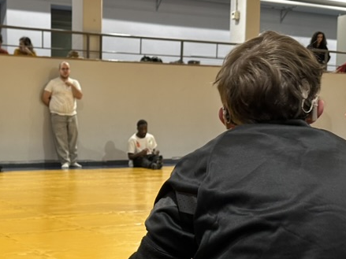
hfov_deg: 33.2
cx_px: 58
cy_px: 194
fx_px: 560
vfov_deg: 25.8
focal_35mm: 56
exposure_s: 1/50
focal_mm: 6.86
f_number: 1.78
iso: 160
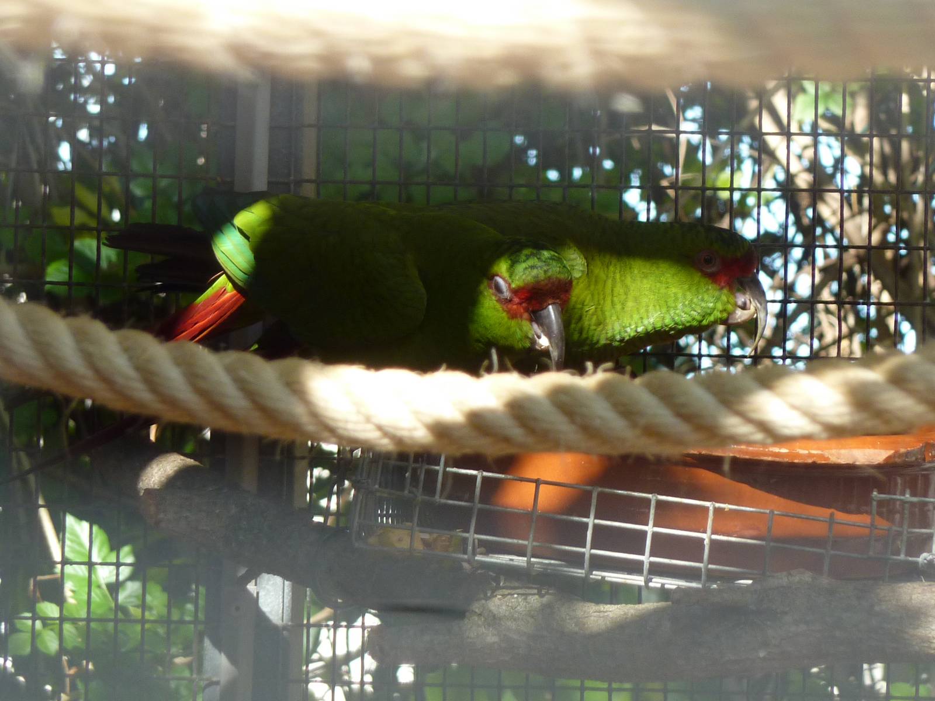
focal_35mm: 300
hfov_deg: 6.6
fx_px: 8103
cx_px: 468
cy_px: 350
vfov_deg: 5.0
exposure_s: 1/125
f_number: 4.9
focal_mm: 49.2
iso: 125
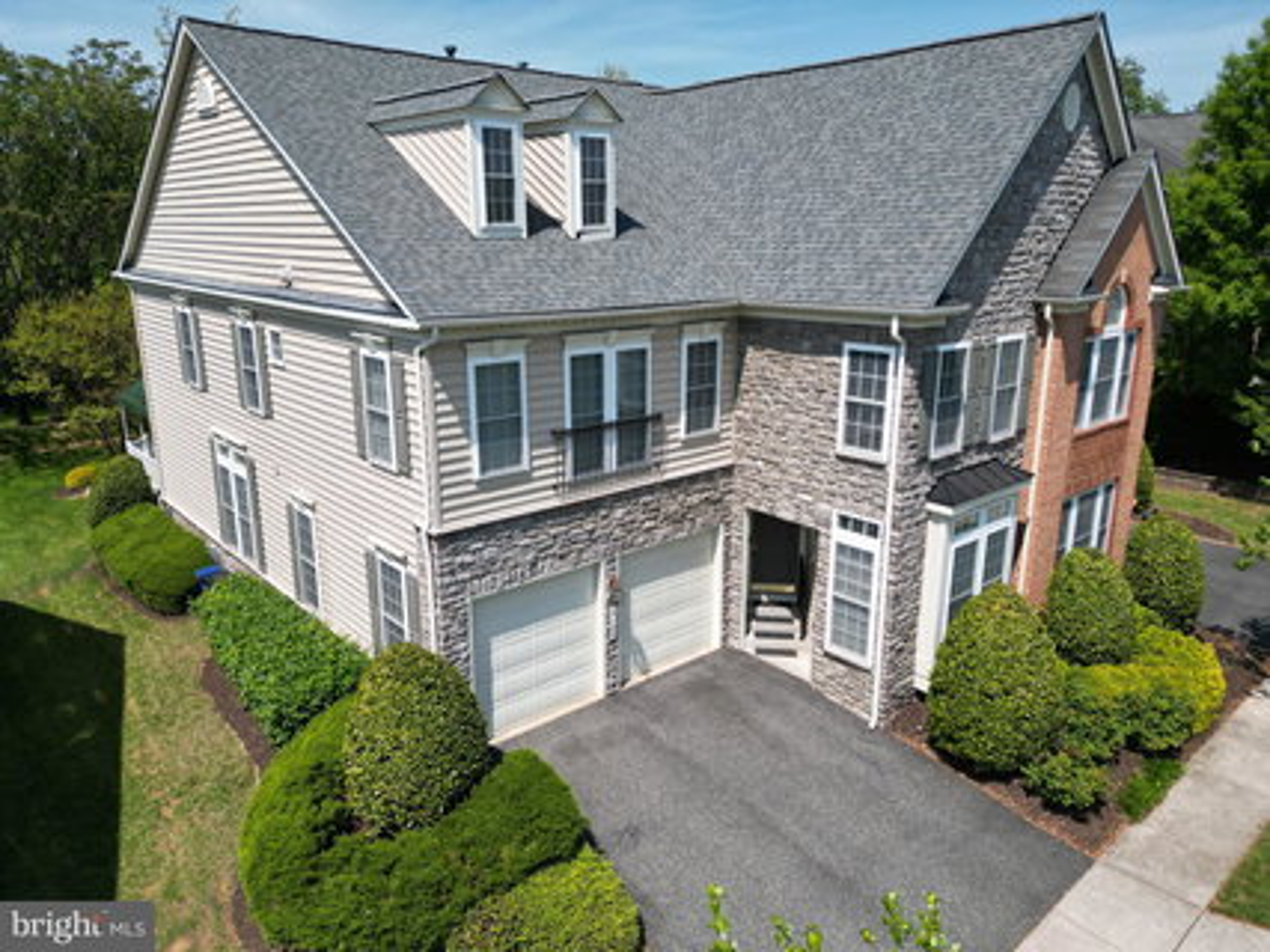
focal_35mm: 24
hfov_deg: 71.6
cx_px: 635
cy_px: 476
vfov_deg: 56.8
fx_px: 880
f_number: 1.7
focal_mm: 6.72
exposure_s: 1/3200
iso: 140
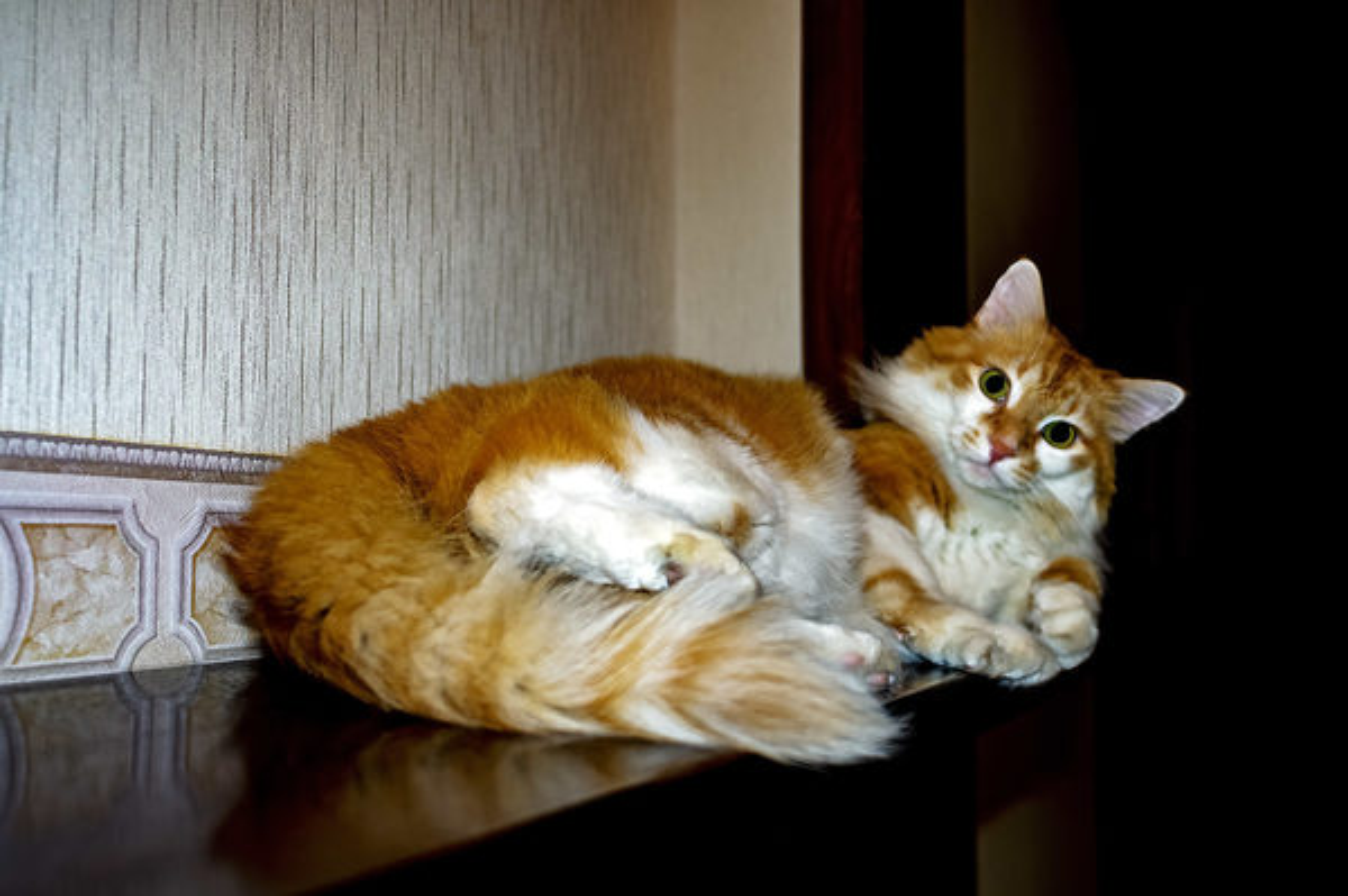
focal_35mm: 36
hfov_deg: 53.2
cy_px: 448
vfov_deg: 36.8
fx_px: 1347
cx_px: 674
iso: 400
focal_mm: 24
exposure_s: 1/60
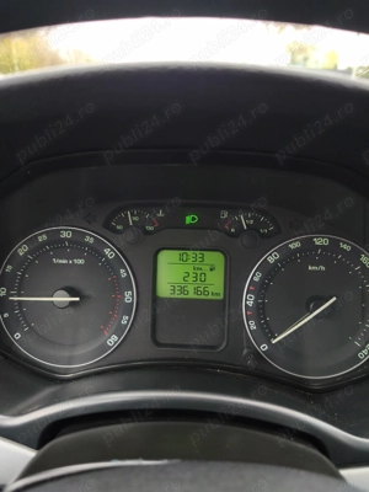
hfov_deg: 58.9
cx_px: 184
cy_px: 246
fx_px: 327
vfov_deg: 73.9
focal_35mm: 23
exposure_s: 1/50
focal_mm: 6.18
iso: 400
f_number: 1.65
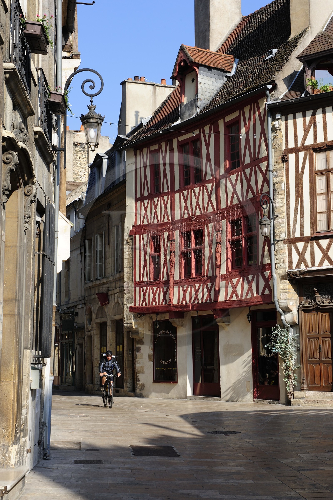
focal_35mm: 60
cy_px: 250
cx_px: 166
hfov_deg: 22.6
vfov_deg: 33.4
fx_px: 834
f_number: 11
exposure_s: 1/160
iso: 200
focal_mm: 60
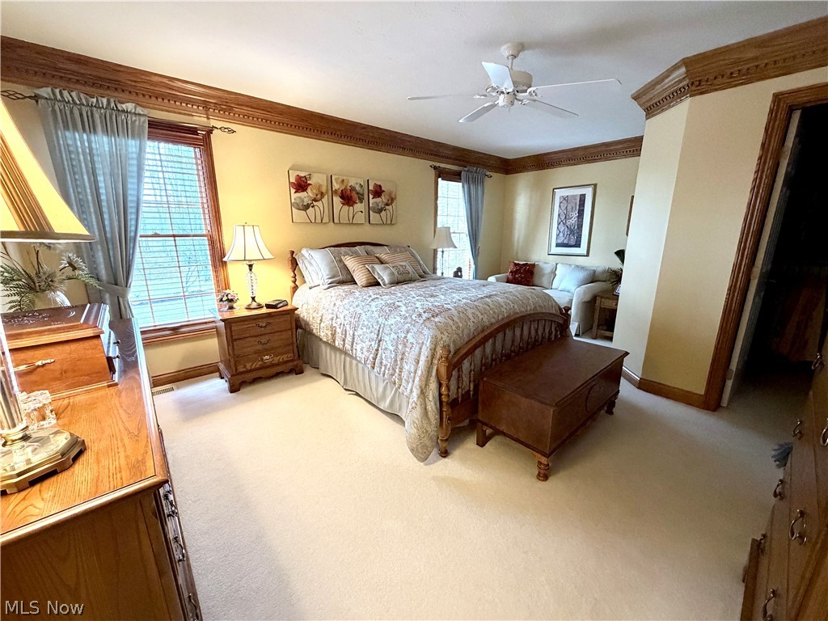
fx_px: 335
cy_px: 310
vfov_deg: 85.7
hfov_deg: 102.1
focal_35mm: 14
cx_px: 414
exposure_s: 1/60
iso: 400
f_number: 2.2
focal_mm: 2.22
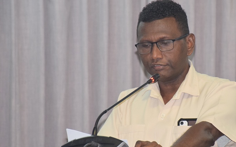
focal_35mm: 338
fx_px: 2173
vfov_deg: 3.9
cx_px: 161
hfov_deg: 6.2
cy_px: 96
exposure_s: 1/60
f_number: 5.6
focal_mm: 140
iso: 1800
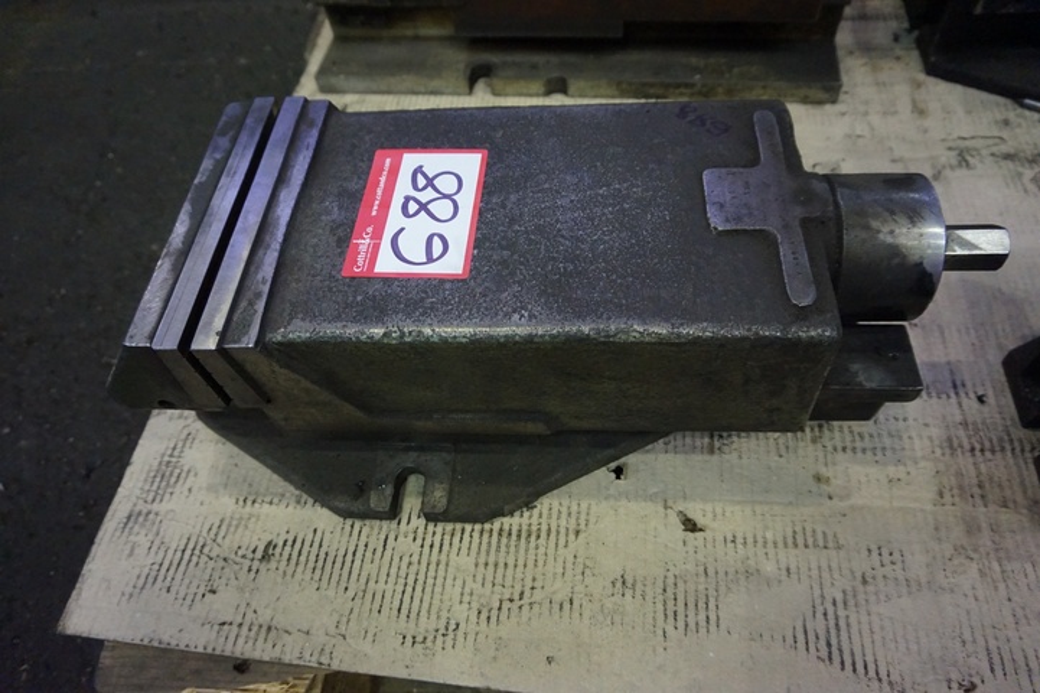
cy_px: 346
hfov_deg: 73.8
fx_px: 693
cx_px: 520
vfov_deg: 53.1
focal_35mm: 24
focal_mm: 16
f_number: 3.5
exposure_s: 1/80
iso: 3200
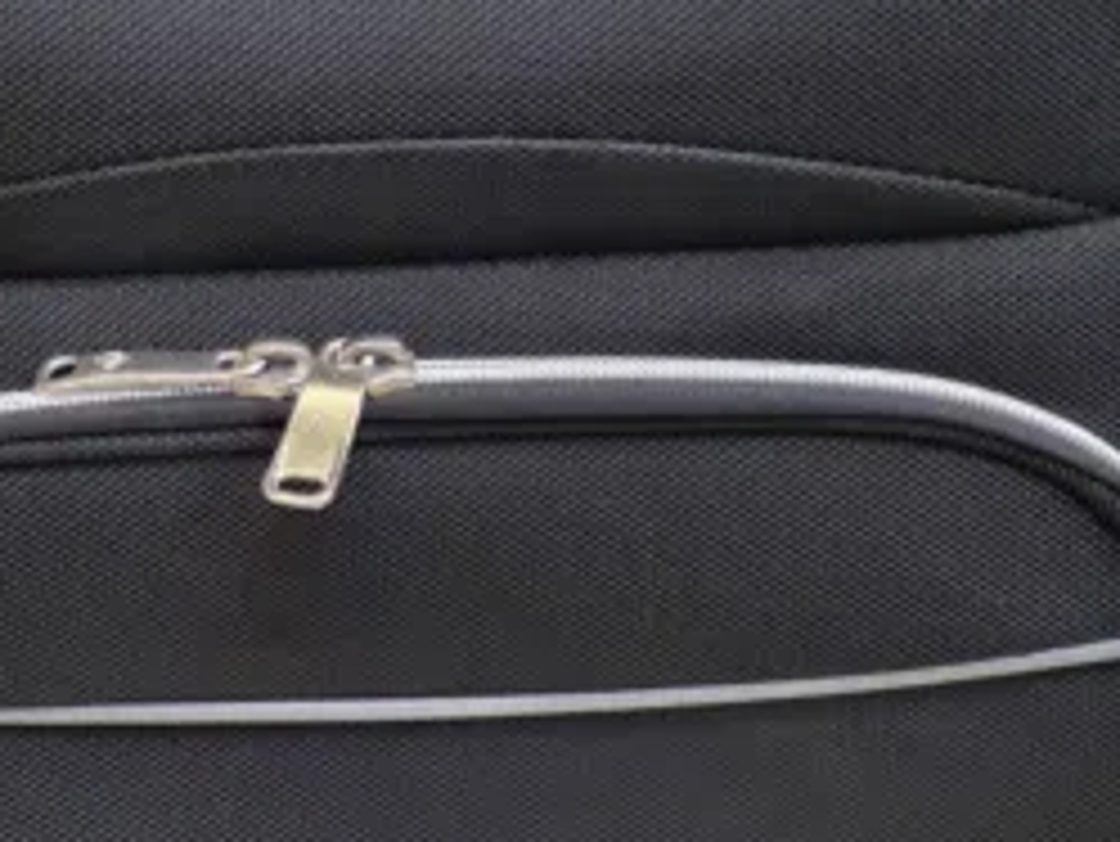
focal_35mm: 59
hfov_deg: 32.3
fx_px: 1910
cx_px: 324
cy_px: 396
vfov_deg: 24.8
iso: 1600
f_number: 1.7
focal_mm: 6.25
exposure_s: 1/101
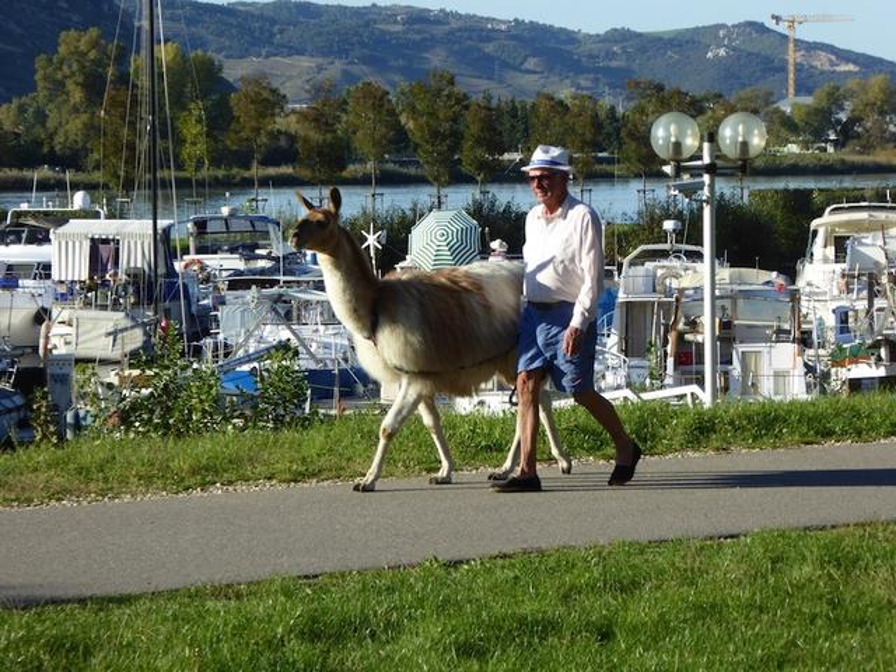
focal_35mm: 191
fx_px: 4944
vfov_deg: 7.8
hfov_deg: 10.4
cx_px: 448
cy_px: 336
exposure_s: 1/250
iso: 100
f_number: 5.6
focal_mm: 30.9
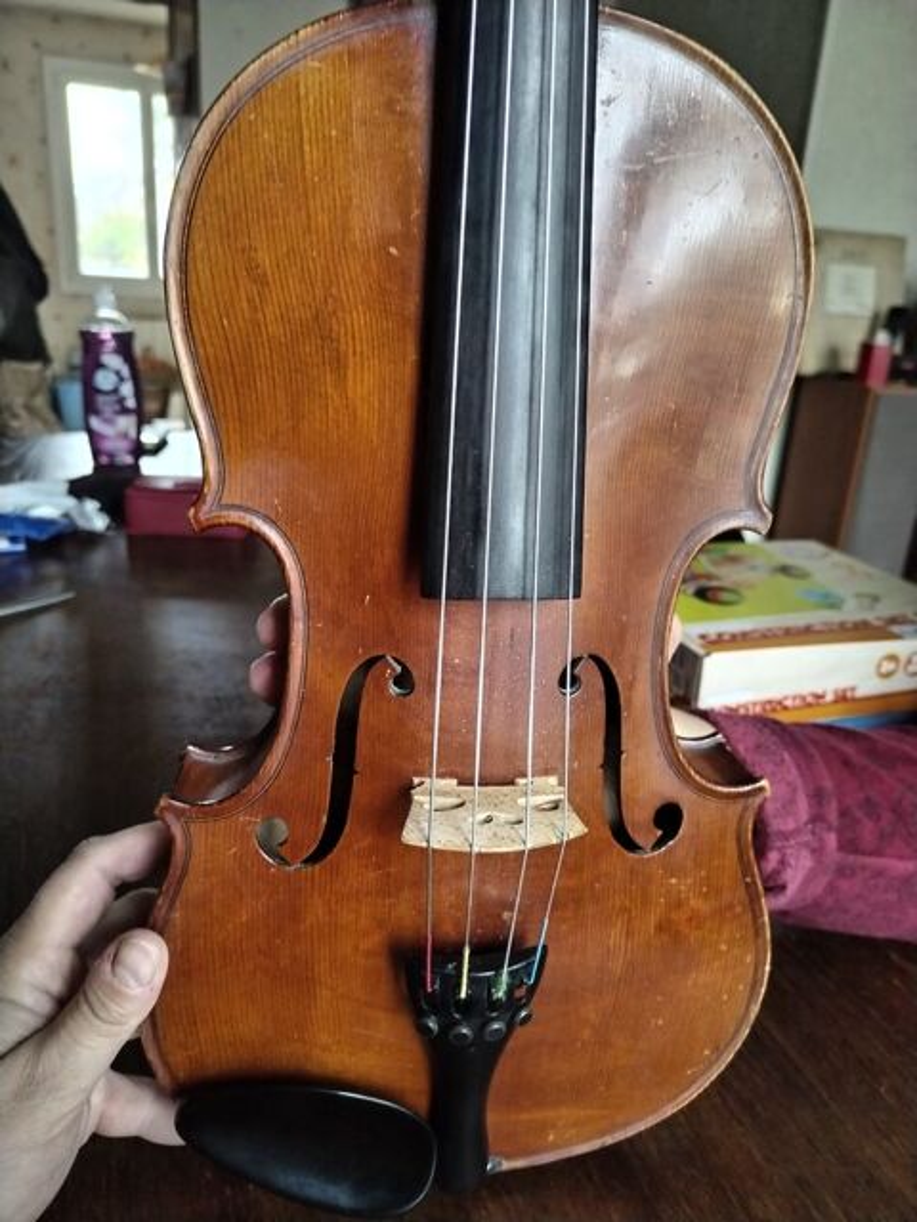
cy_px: 611
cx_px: 458
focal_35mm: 26
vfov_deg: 67.3
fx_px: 918
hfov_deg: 53.1
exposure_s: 1/25
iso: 524
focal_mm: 4.75
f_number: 1.8
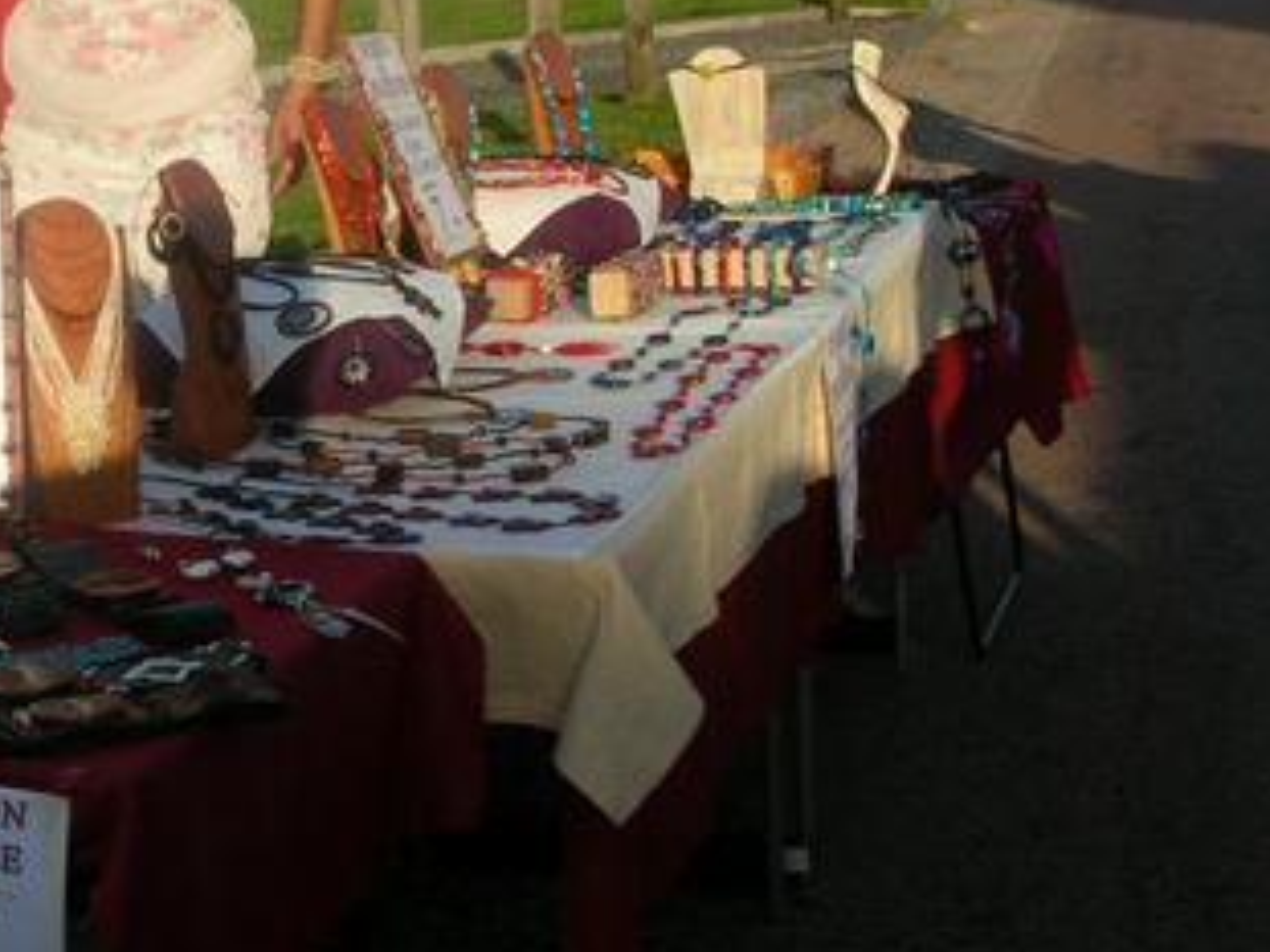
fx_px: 2641
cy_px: 180
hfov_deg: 26.2
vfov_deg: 20.2
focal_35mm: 72
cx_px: 143
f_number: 5.6
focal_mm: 5.8
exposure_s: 1/276
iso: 50
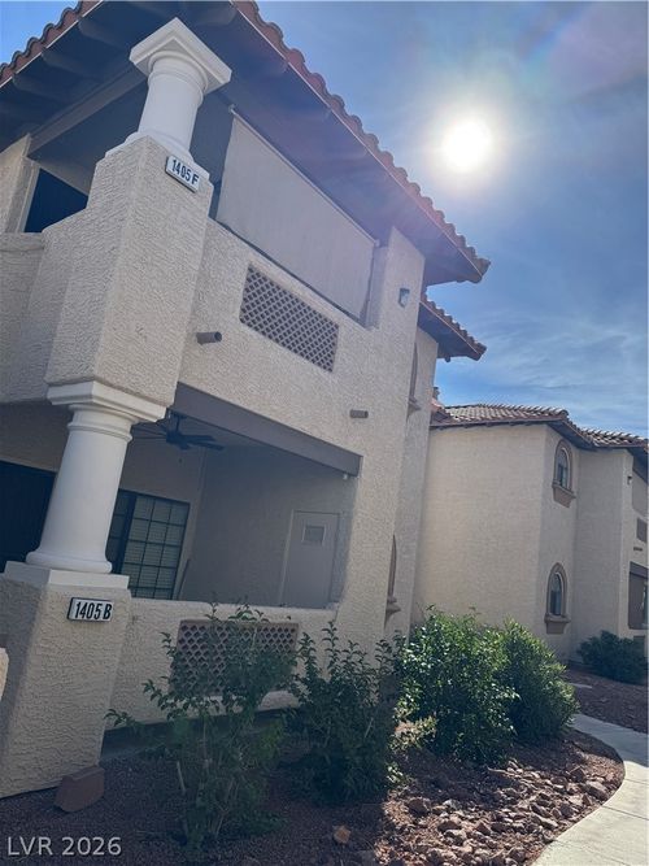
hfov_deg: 56.8
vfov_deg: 71.6
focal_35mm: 24
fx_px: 600
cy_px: 433
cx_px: 324
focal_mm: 6.76
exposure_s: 1/5348
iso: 80
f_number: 1.78
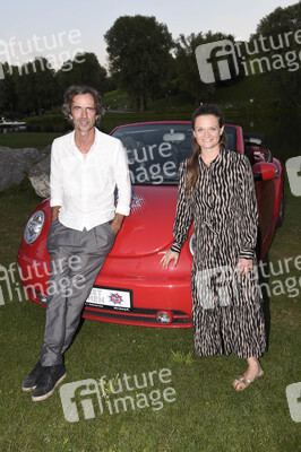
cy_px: 226
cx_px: 150
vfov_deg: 60.3
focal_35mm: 31
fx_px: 389
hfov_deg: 42.3
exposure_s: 1/160
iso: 500
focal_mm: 31
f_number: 5.6
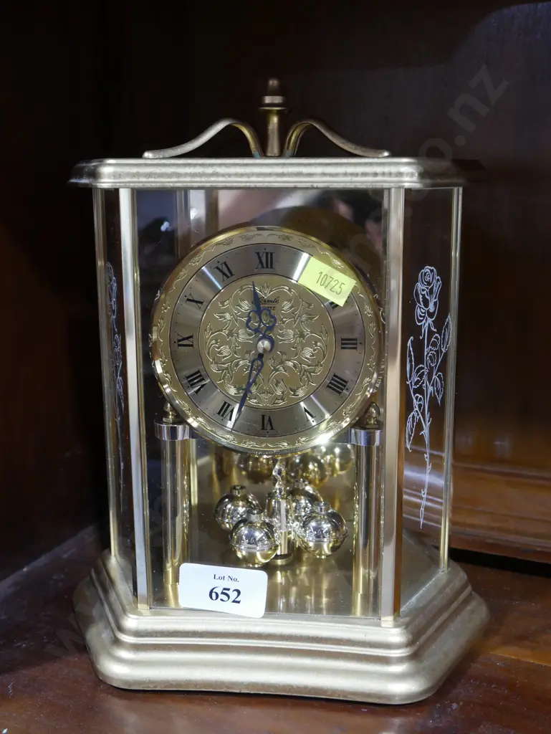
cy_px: 367
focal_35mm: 40
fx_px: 848
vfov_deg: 46.8
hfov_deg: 36.0
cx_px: 276
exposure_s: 1/60
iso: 1600
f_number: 4.5
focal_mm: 20
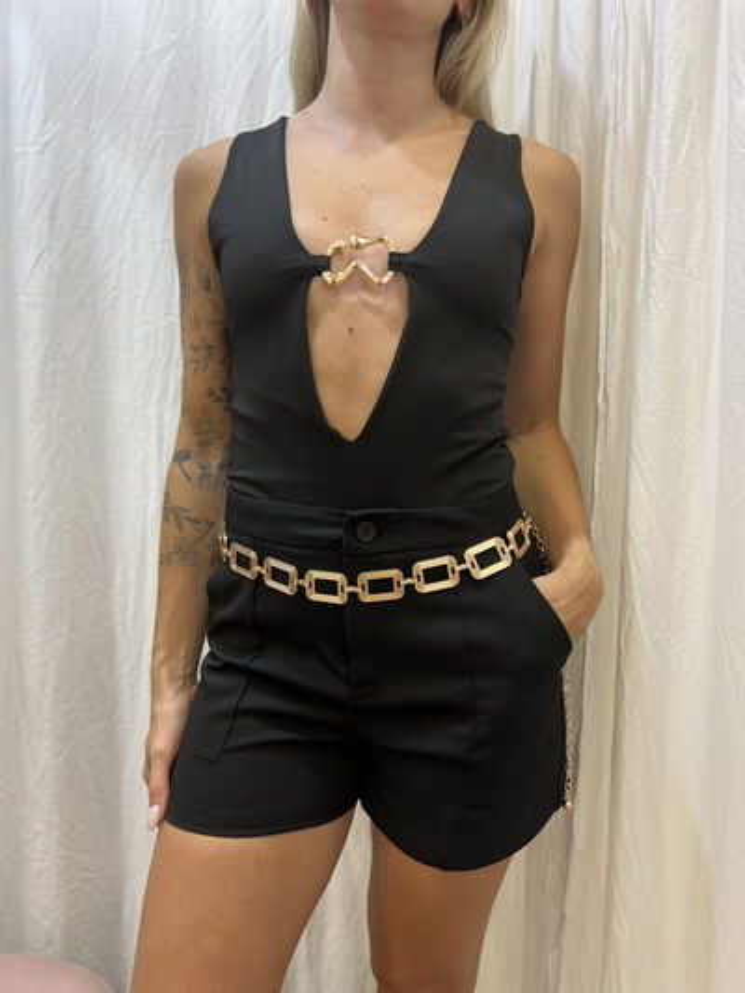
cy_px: 496
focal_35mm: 26
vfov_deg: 67.3
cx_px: 372
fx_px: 746
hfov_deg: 53.1
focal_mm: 5.7
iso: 80
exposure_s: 1/50
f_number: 1.5
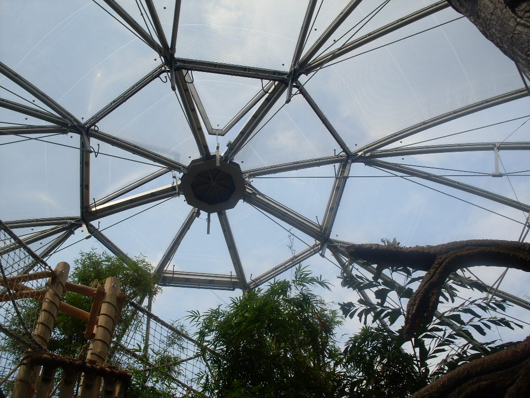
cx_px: 265
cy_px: 199
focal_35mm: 38
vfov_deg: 37.7
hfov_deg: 49.0
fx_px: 582
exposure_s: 1/250
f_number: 8.4
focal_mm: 6.3
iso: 80
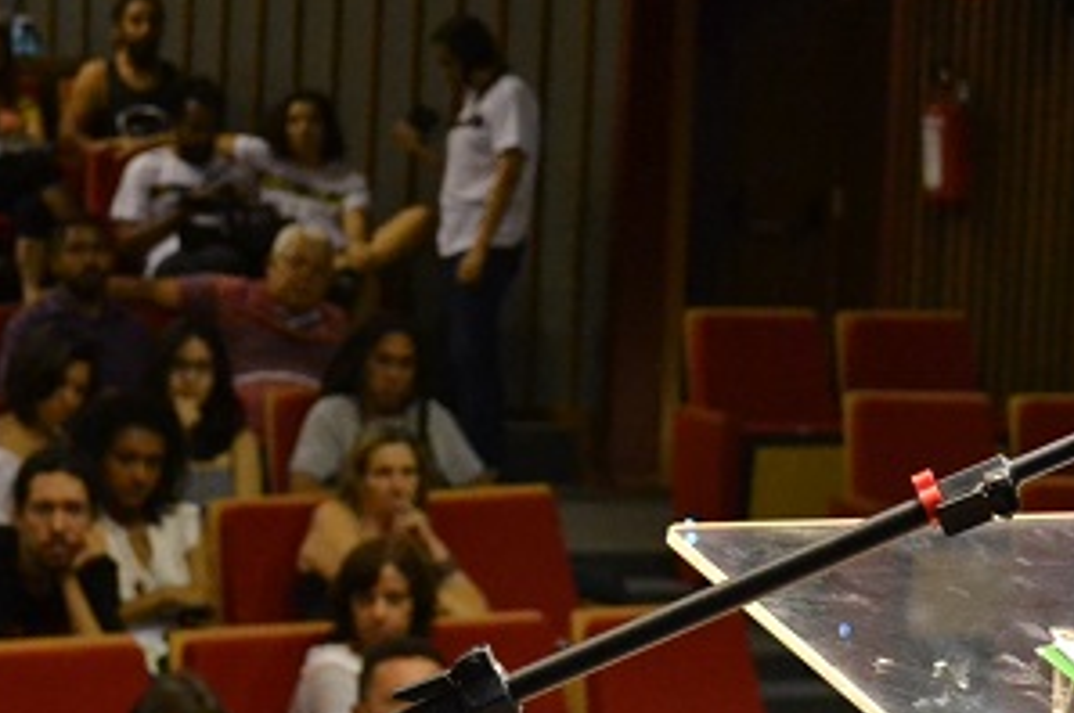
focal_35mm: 129
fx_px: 3844
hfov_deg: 15.9
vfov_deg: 10.6
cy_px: 315
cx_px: 595
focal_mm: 32
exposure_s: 1/60
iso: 2500
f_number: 4.8
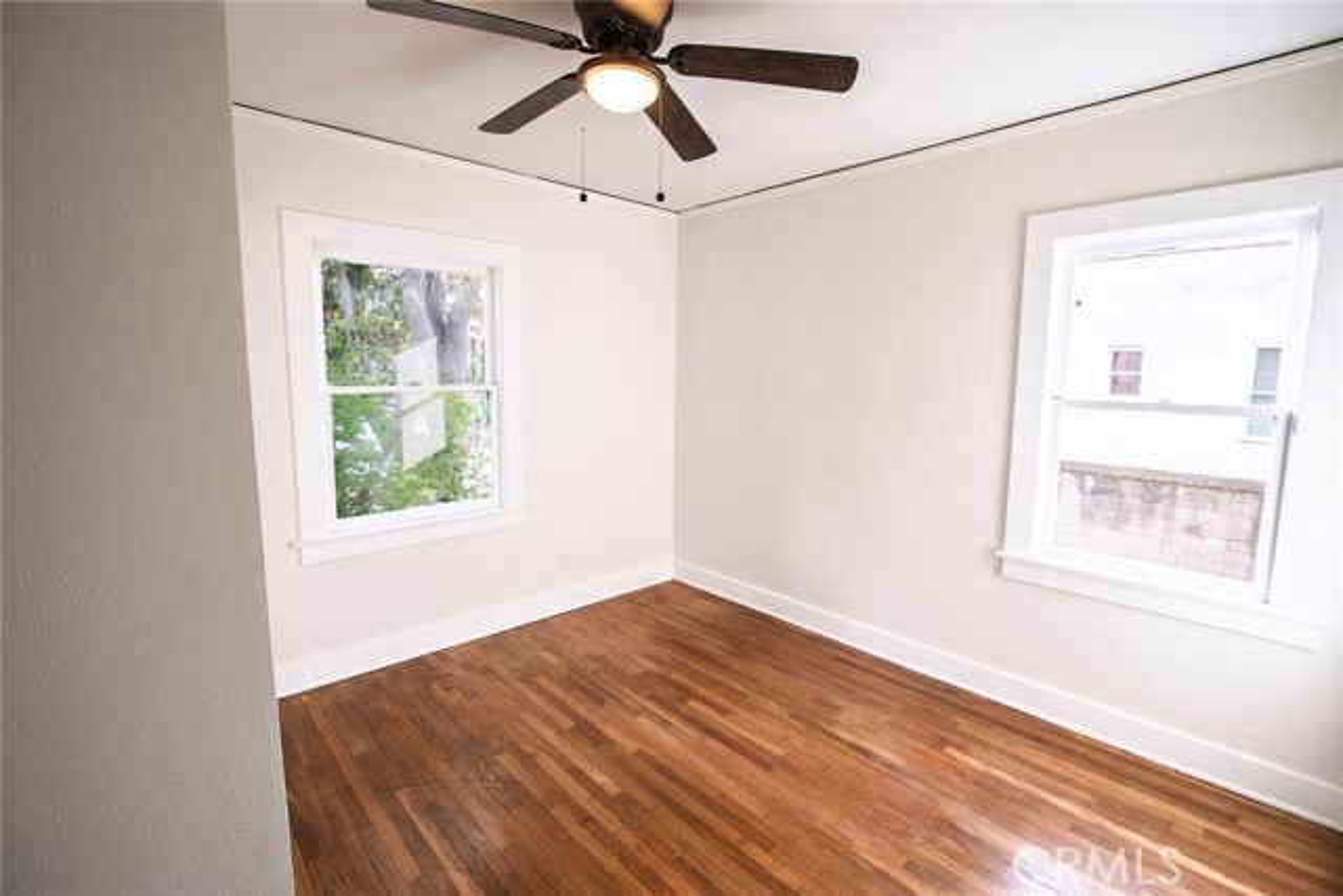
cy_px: 448
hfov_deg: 100.4
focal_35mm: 15
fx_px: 560
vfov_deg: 77.4
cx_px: 672
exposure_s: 1/160
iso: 800
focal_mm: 10
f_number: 5
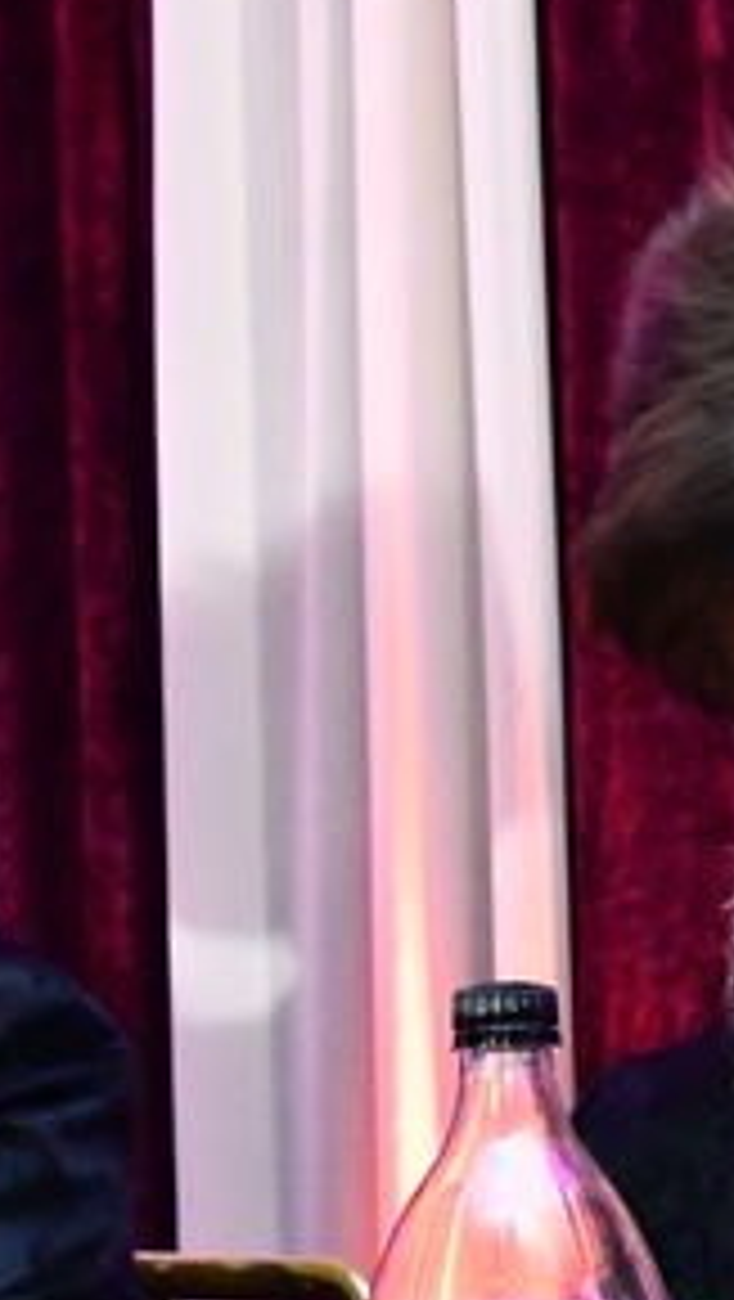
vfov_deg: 15.0
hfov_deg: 7.9
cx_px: 1765
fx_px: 4903
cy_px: 987
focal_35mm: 142
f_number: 5.6
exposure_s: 1/160
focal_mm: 28
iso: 4000
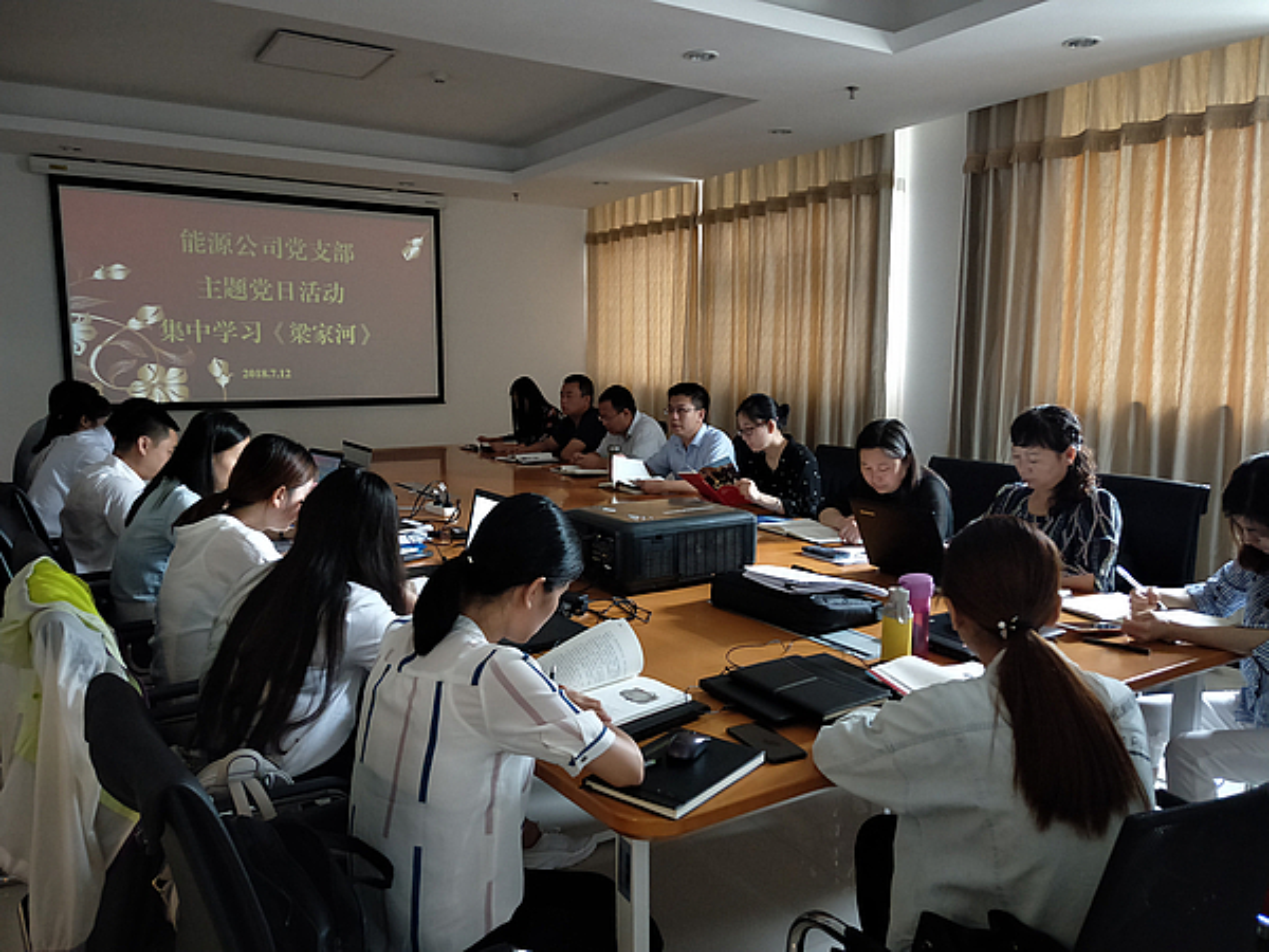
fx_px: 916
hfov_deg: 69.4
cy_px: 476
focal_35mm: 25
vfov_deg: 54.9
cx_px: 634
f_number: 1.7
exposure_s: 1/25
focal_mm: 4.28
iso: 714
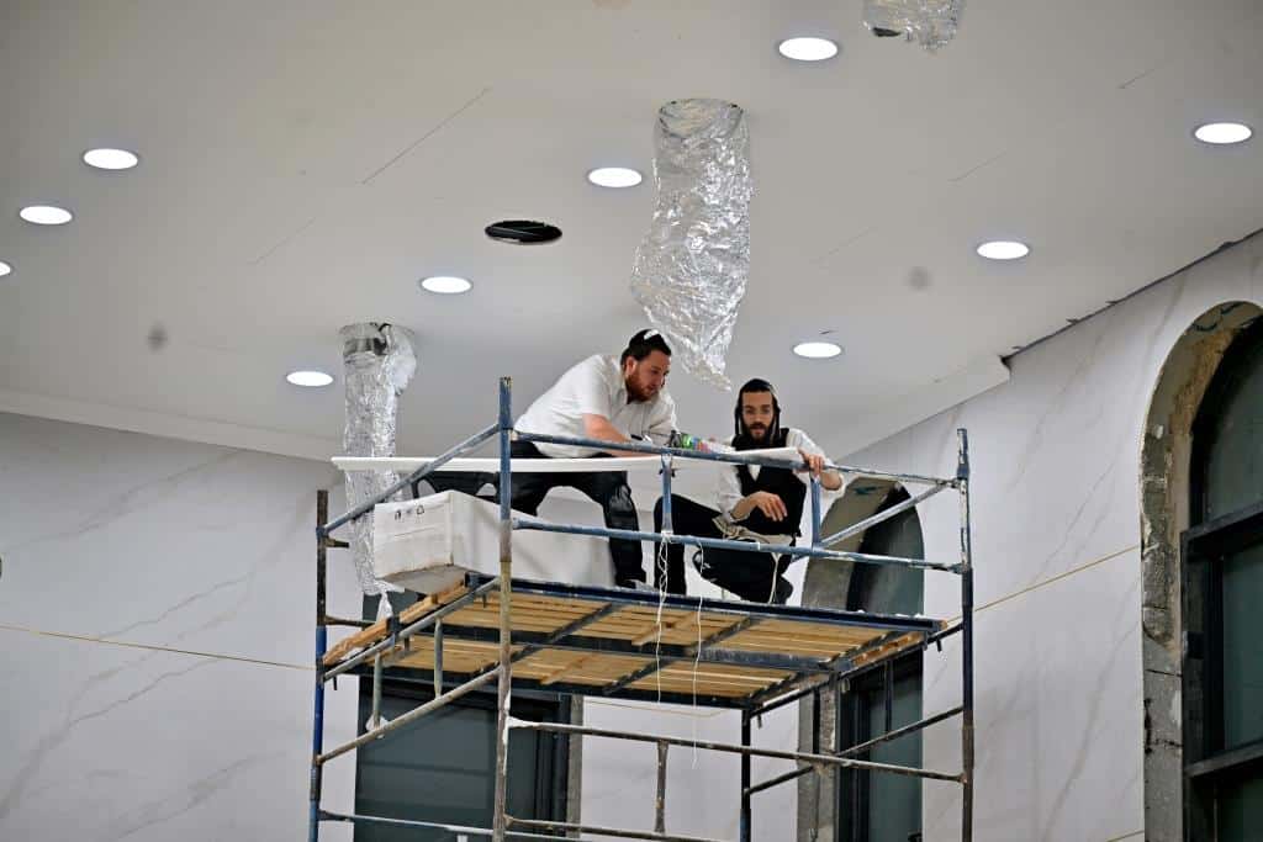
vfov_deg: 11.4
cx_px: 632
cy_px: 421
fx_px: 4210
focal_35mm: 120
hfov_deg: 17.1
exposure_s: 1/200
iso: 250
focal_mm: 120
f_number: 4
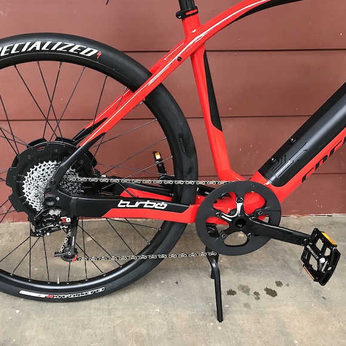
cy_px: 168
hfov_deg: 47.8
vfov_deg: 48.4
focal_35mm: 34
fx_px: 384
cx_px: 120
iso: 40
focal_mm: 3.99
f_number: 1.8
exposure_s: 1/17
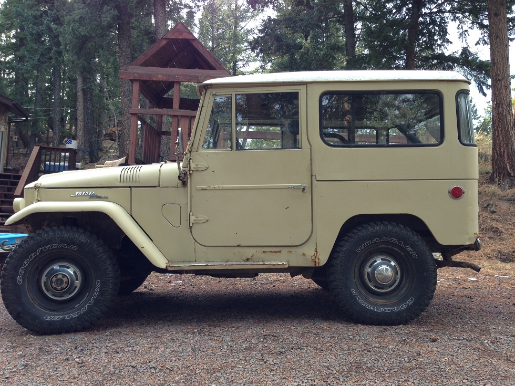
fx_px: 491
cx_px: 258
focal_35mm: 33
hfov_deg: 55.4
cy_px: 193
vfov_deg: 42.9
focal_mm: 4.12
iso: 50
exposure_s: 1/149
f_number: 2.4
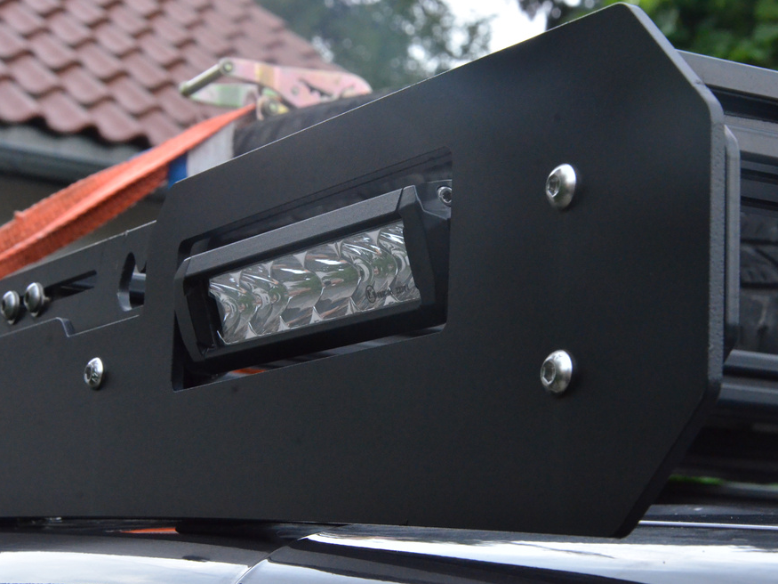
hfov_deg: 19.3
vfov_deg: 14.5
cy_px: 291
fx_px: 2292
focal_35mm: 102
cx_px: 405
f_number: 14
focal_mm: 62
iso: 3200
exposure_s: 1/125
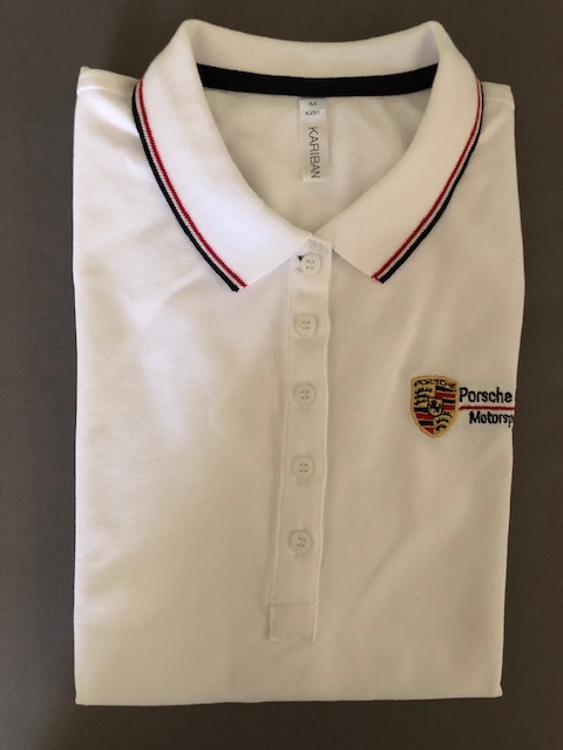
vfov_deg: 63.4
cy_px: 375
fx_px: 607
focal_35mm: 28
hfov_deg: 49.7
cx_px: 282
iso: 100
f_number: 1.8
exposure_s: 1/12
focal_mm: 3.99
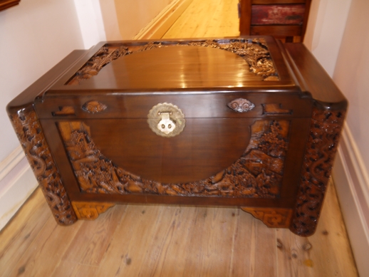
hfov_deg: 63.4
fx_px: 299
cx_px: 184
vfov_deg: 49.8
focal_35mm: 28
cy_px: 138
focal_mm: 14
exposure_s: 1/1.6
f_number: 3.5
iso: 200
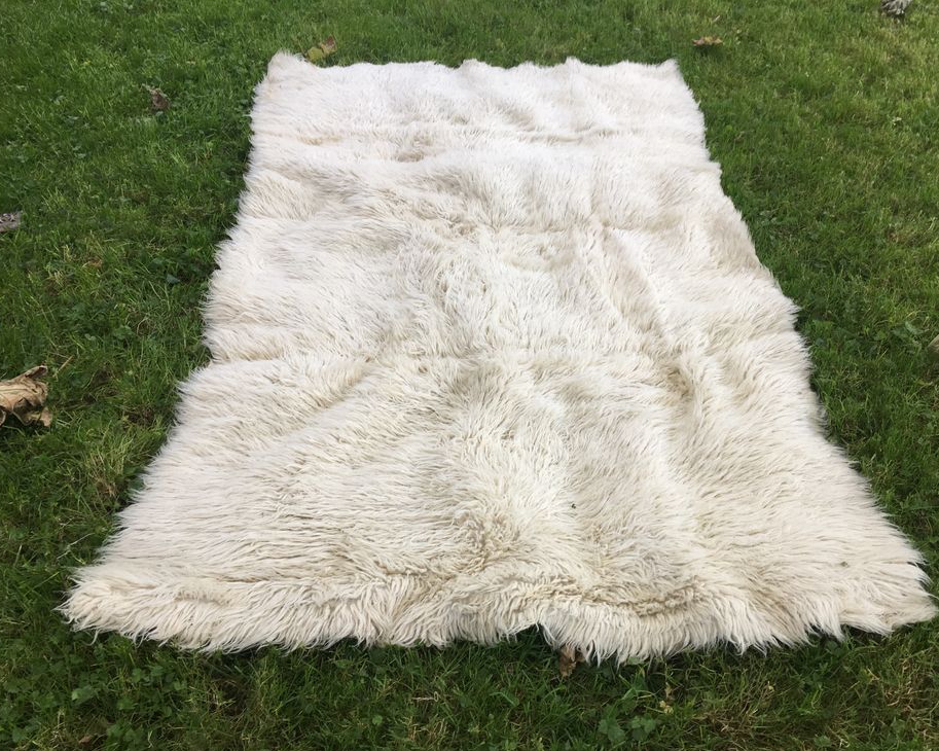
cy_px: 385
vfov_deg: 47.1
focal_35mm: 31
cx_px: 490
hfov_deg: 57.2
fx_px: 861
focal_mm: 4.15
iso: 32
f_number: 2.2
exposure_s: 1/50
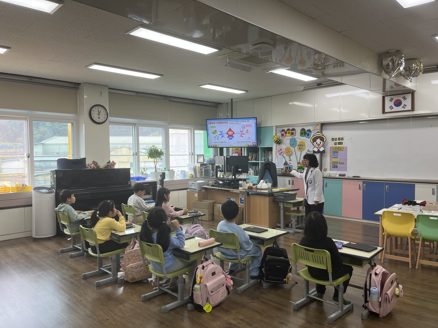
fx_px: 329
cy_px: 164
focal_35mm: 26
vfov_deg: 53.1
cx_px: 219
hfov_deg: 67.3
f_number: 1.6
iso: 64
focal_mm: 5.1
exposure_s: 1/164
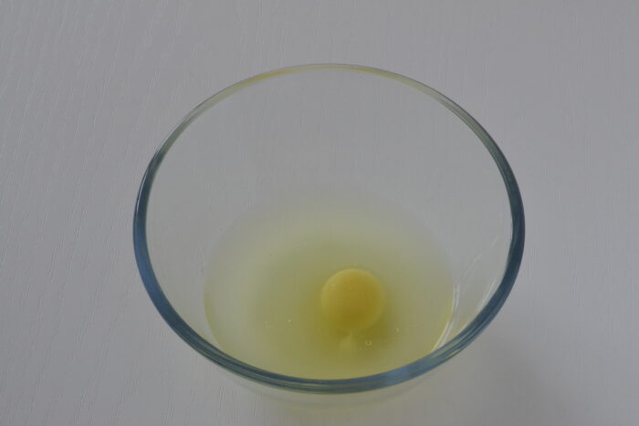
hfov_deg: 27.0
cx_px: 320
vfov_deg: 18.2
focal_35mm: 75
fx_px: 1331
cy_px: 213
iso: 3200
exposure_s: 1/60
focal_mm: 50
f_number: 13
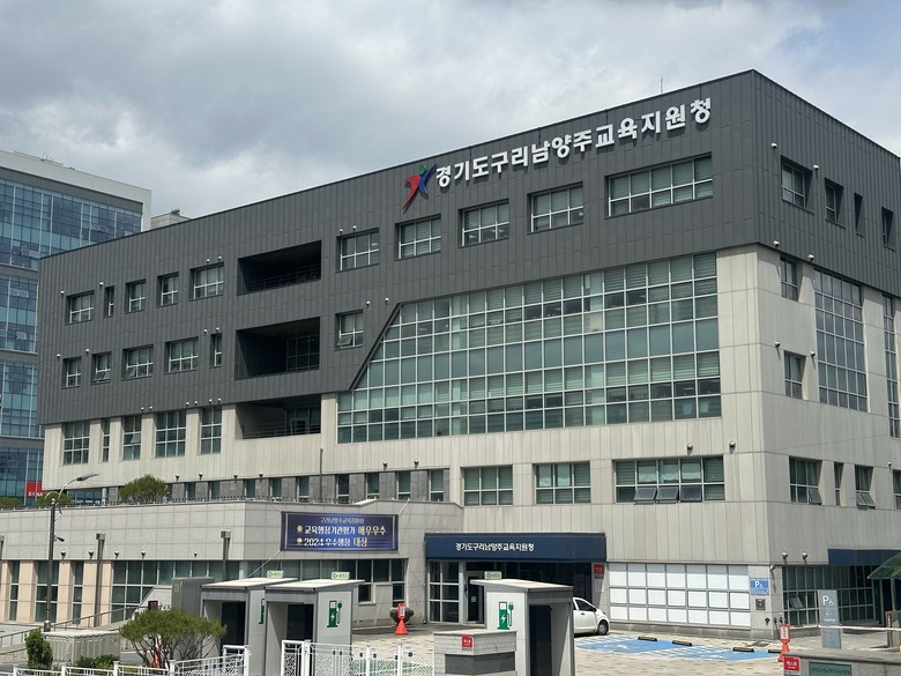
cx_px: 450
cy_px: 338
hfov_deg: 39.7
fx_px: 1249
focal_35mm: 48
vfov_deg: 30.3
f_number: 1.78
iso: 64
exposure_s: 1/7092
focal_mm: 6.86
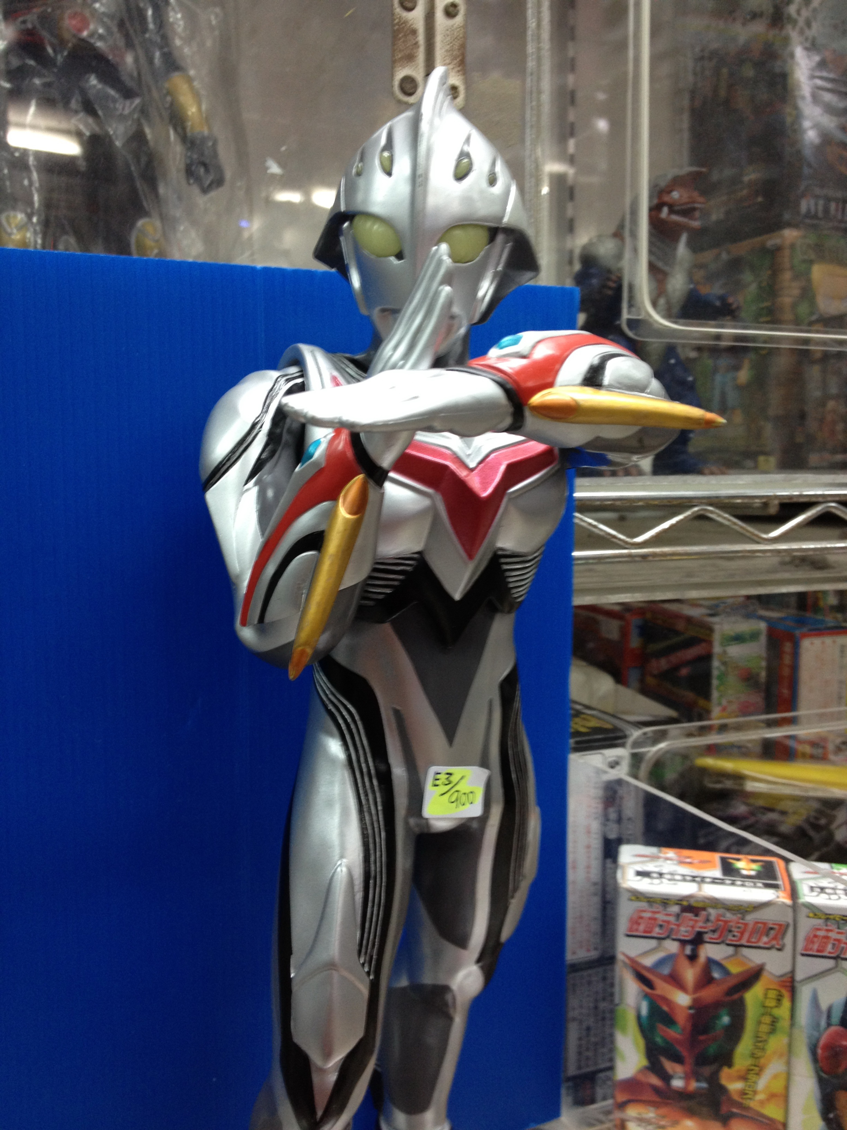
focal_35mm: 35
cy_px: 565
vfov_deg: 52.6
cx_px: 424
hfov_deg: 40.7
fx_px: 1142
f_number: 2.4
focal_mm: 4.28
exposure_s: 1/20
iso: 100
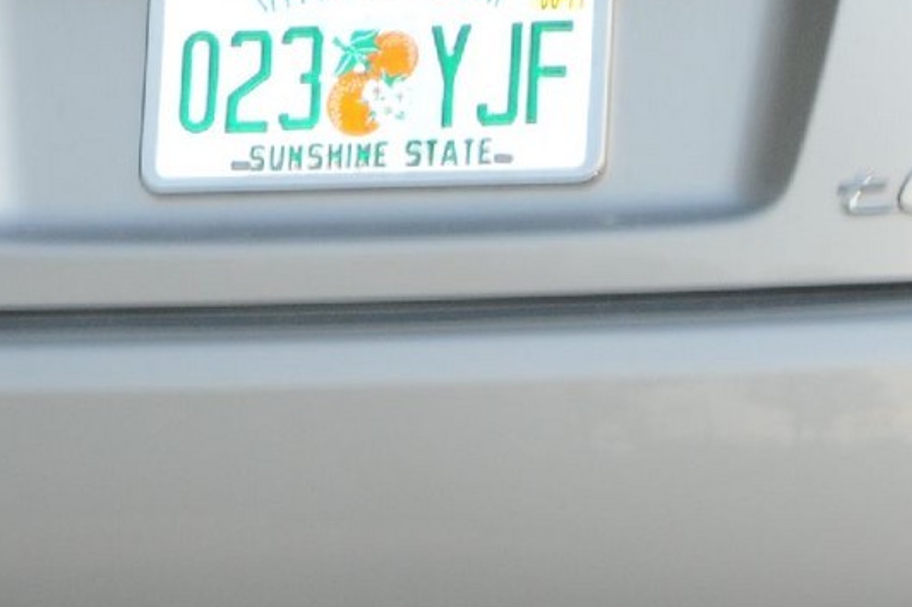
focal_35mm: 951
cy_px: 356
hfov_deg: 2.2
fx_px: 24085
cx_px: 1226
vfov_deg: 1.4
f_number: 8
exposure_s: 1/60
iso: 320
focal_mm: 135
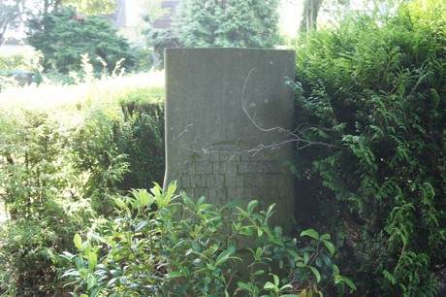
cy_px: 148
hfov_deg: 53.2
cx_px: 223
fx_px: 446
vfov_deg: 36.8
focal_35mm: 36
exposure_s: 1/250
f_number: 4
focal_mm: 24
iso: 1600
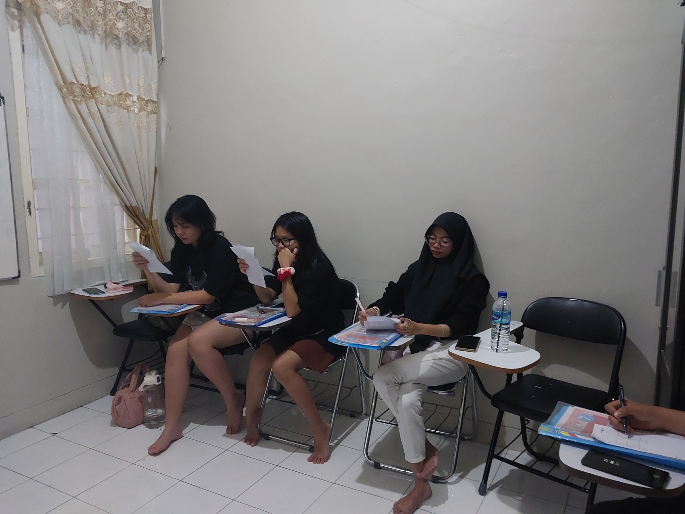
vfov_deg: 46.8
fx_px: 594
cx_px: 342
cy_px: 257
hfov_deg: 60.0
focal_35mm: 30
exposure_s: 1/25
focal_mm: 4.6
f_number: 1.8
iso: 500
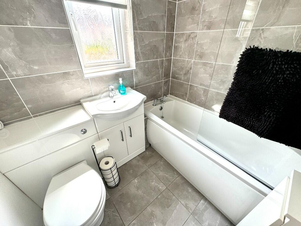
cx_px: 150
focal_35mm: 14
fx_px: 122
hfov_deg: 102.1
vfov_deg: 85.7
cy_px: 113
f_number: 2.2
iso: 40
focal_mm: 2.22
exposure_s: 1/101
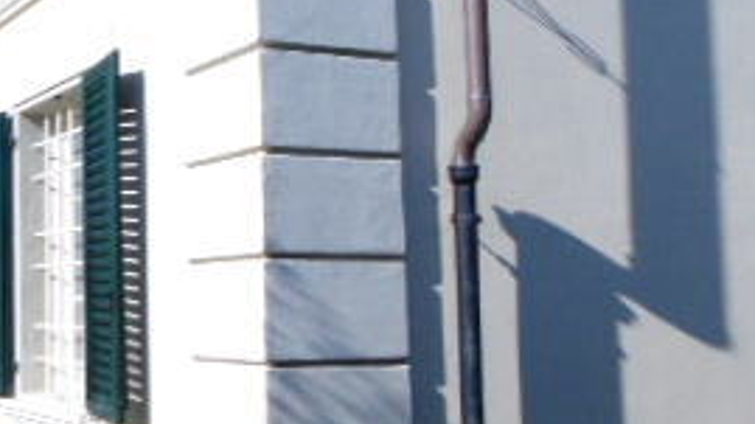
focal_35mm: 57
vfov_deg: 21.0
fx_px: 1141
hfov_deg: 34.4
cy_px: 191
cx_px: 65
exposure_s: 1/1500
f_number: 3
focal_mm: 4
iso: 100
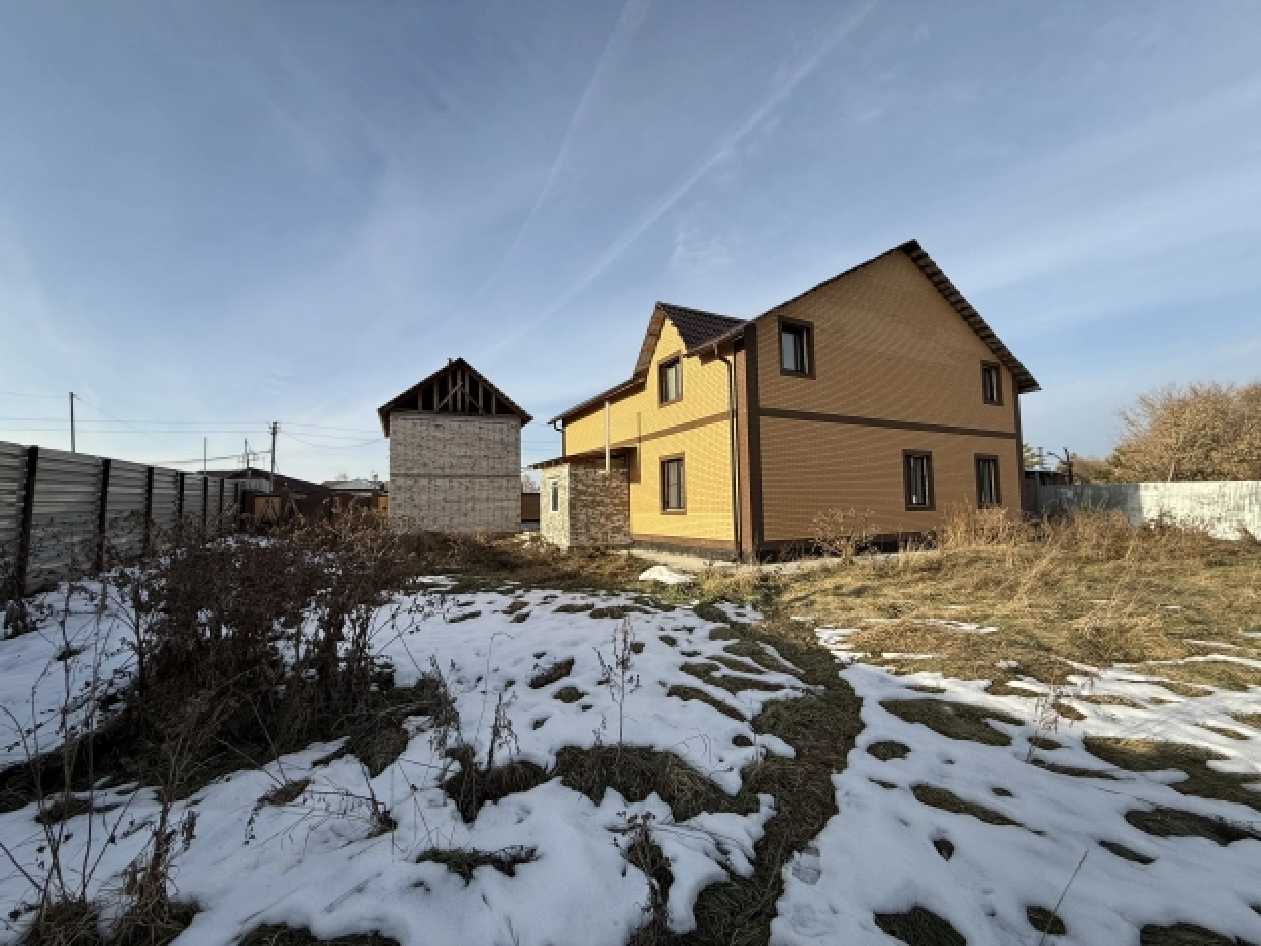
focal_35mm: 14
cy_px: 473
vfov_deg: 85.7
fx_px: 510
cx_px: 630
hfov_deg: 102.1
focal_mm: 2.22
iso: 50
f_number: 2.2
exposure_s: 1/1848
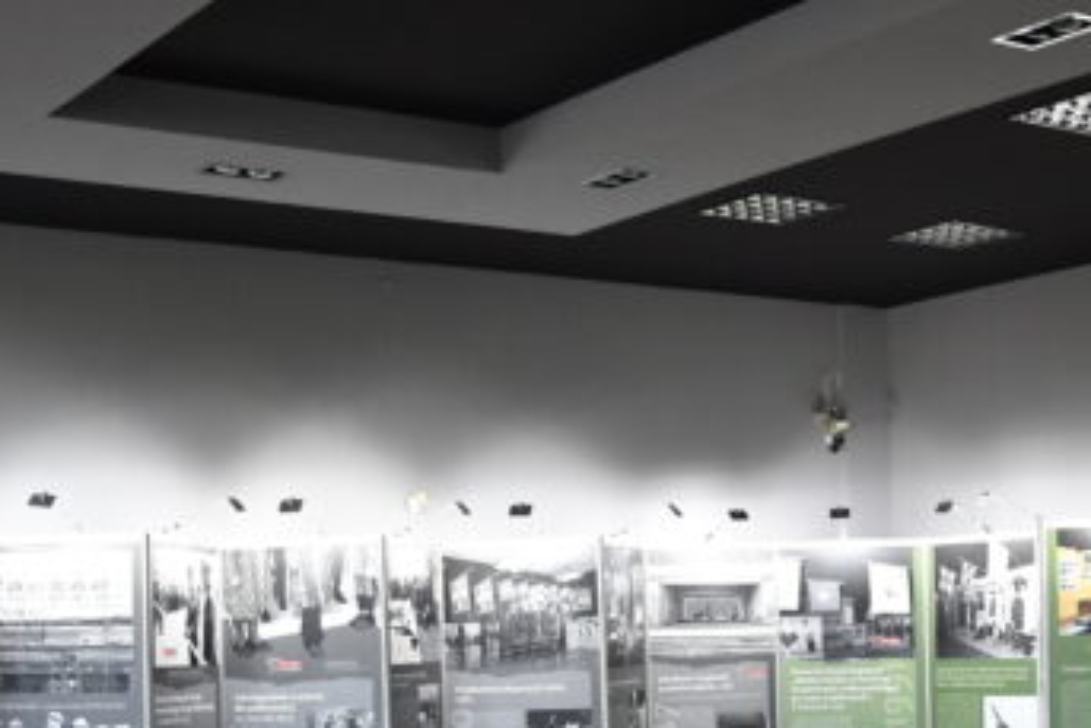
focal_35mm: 65
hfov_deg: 30.6
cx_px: 760
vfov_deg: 20.6
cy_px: 636
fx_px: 1971
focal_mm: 21
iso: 1250
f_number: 4.5
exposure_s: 1/80
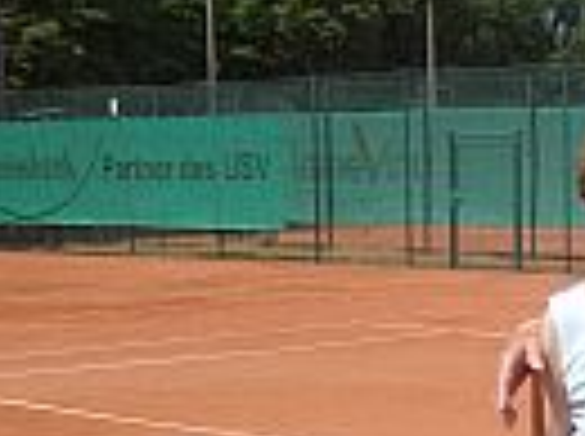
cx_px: 819
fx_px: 1771
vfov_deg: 13.6
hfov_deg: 17.3
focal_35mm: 105
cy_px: 548
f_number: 7
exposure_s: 1/320
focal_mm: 7.3
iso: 100
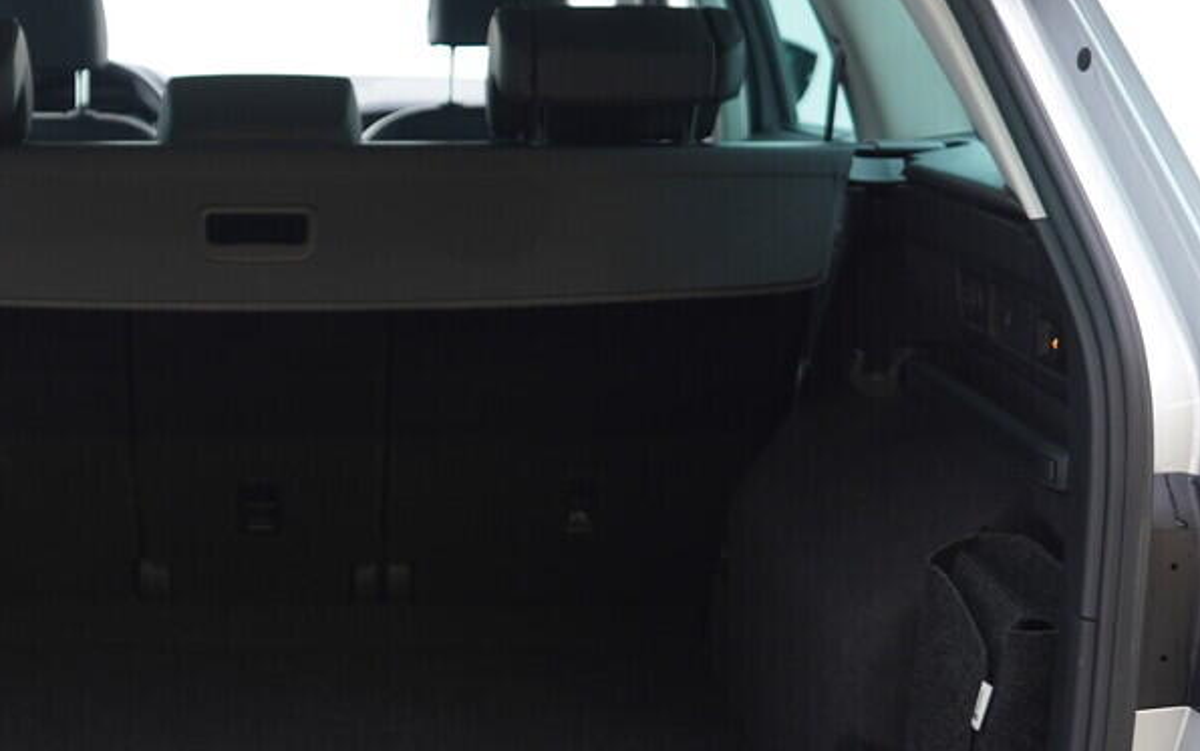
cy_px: 472
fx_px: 2061
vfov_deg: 20.6
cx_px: 238
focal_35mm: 63
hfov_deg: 31.6
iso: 250
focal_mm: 24
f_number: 2.8
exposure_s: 1/40
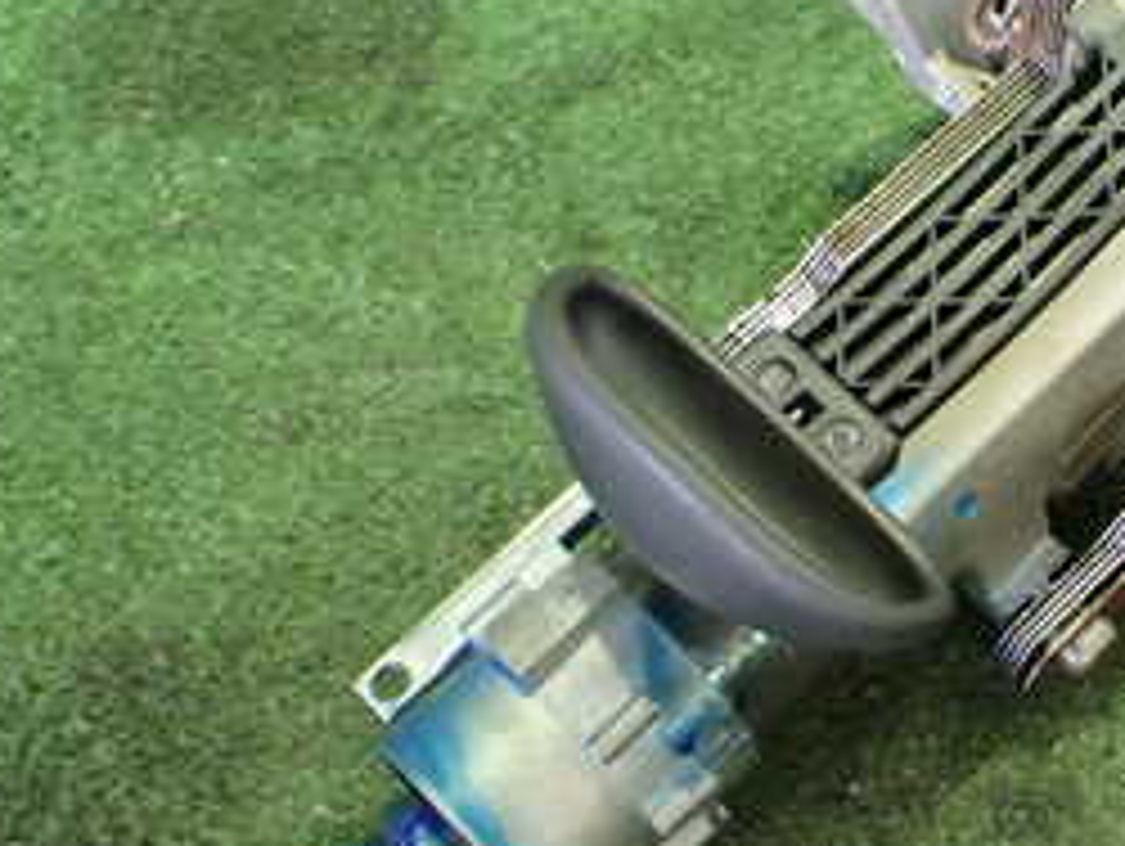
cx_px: 1066
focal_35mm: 72
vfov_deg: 20.4
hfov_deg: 25.9
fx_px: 2342
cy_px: 270
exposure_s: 1/30
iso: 800
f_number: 2.3
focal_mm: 5.4
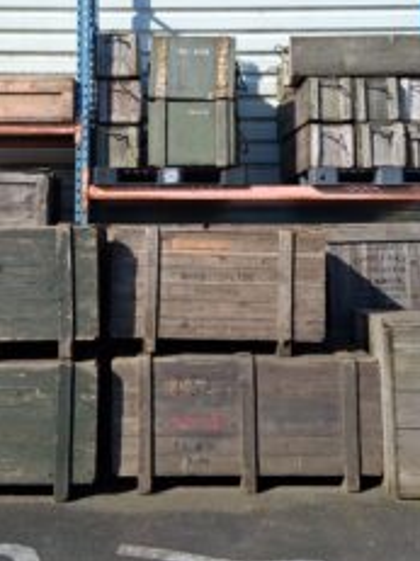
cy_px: 182
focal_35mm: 45
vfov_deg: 41.5
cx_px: 168
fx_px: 729
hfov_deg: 32.1
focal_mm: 3.98
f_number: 1.8
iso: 25
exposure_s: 1/619
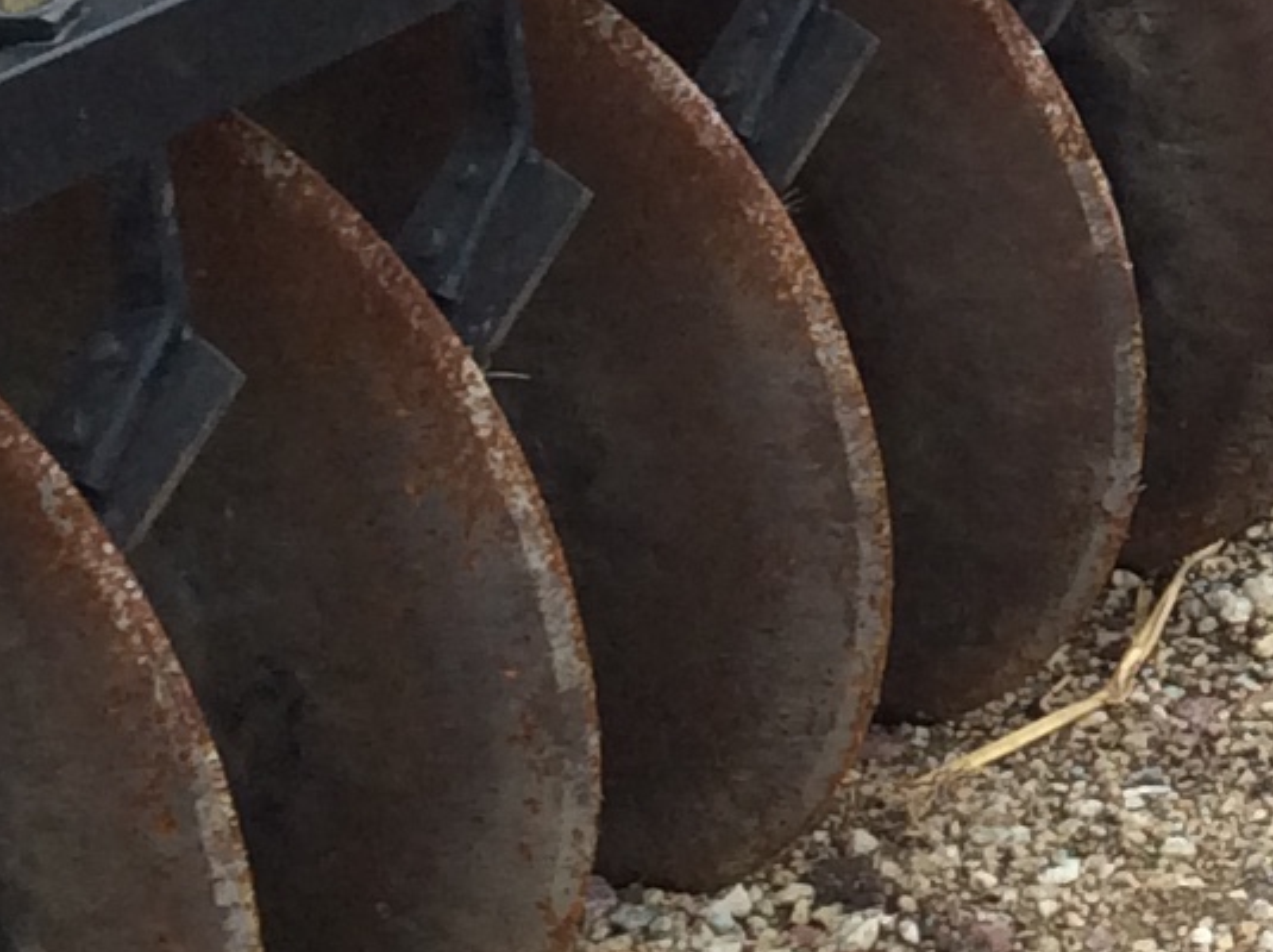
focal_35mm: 155
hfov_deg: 12.3
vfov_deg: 9.5
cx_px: 1704
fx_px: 5694
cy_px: -121
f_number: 2.4
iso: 32
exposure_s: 1/176
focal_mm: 3.3
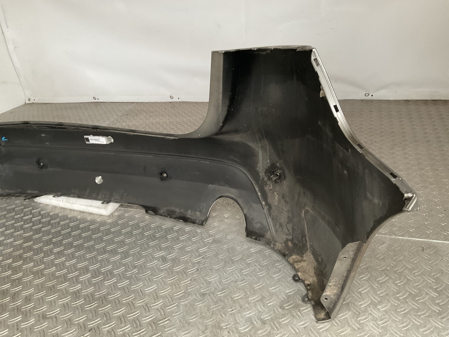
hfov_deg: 61.7
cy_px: 168
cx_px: 224
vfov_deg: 48.2
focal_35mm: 29
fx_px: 376
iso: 125
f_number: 1.8
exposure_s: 1/50
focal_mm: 3
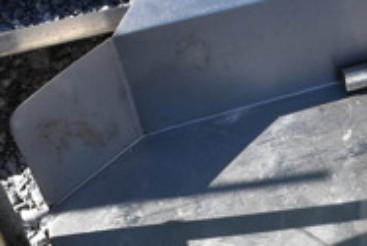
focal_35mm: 88
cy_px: 213
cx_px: 489
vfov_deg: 15.4
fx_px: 898
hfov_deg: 20.8
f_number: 7.1
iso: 200
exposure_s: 1/320
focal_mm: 18
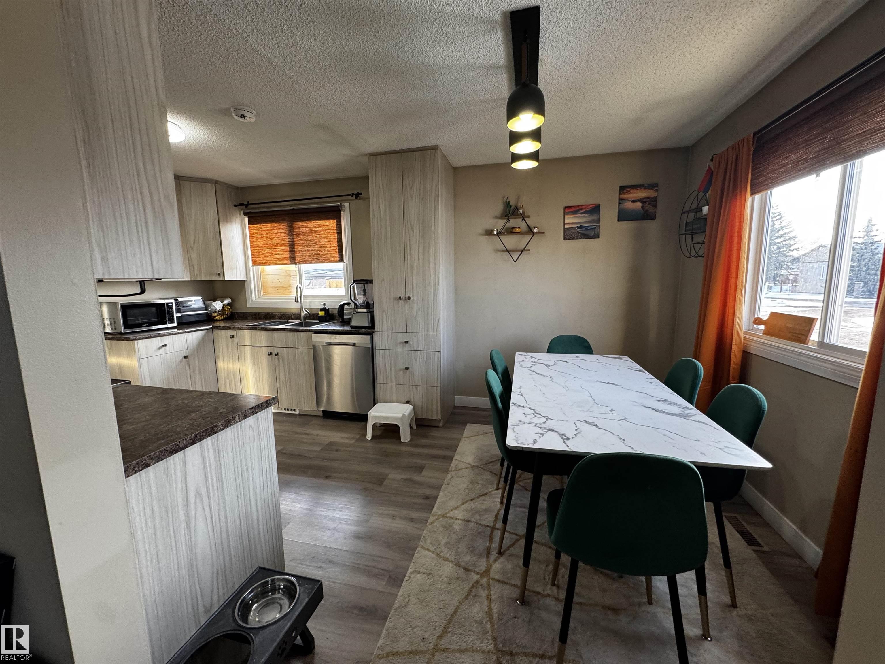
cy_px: 332
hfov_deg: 102.1
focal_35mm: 14
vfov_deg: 85.7
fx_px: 358
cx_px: 442
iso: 160
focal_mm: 2.22
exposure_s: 1/120
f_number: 2.2
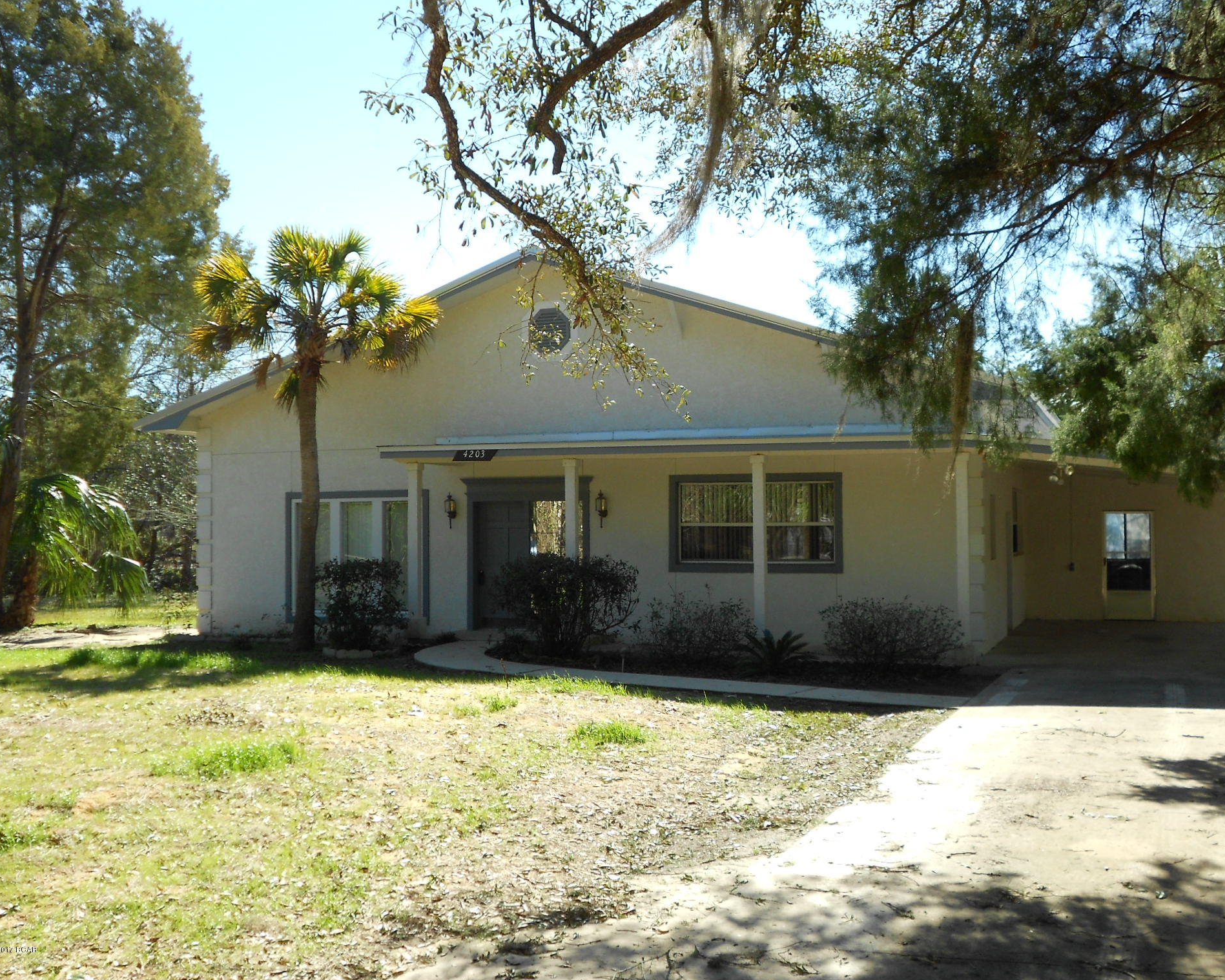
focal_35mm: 39
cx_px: 648
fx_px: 1414
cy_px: 486
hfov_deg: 46.8
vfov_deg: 38.2
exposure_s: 1/320
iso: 80
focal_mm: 6.7
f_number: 3.9
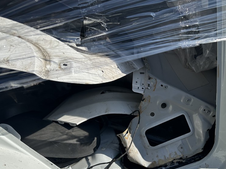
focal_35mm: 33
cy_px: 107
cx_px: 141
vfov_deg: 42.6
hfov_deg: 54.7
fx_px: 215
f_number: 1.78
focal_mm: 6.86
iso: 80
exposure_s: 1/6211
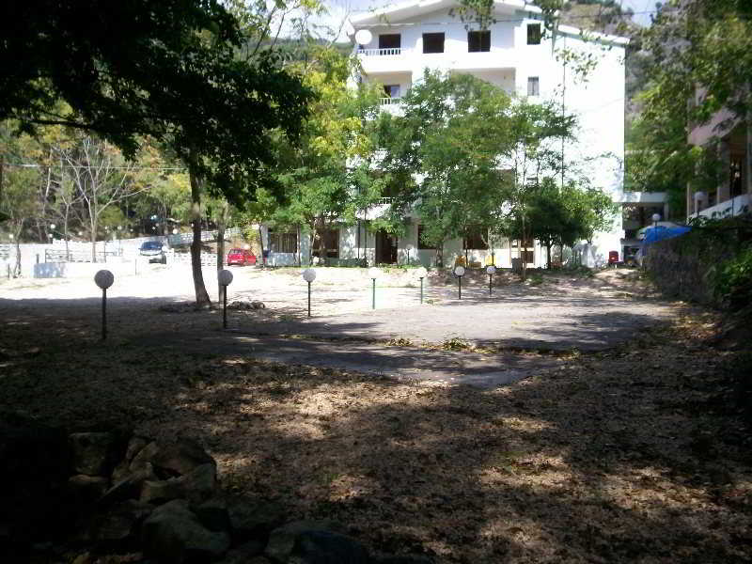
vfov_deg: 39.7
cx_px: 376
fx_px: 782
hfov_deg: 51.4
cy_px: 282
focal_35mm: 36
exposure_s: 1/458
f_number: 4.5
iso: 100
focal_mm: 5.9
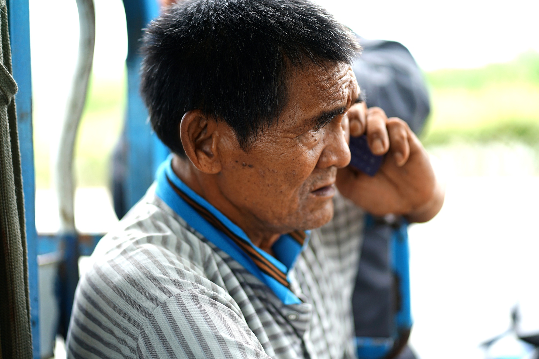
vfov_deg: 16.1
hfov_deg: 23.9
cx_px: 270
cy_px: 180
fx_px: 1272
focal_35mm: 85
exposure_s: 1/800
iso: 200
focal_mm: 85
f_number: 1.8
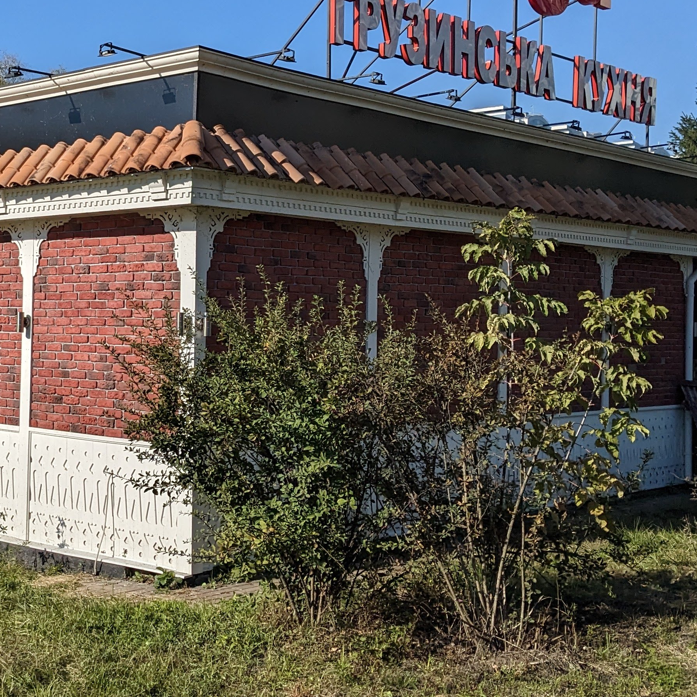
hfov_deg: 30.9
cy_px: 301
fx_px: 1230
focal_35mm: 54
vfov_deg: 31.6
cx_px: 143
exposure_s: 1/7812
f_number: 1.73
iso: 70
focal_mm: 4.38
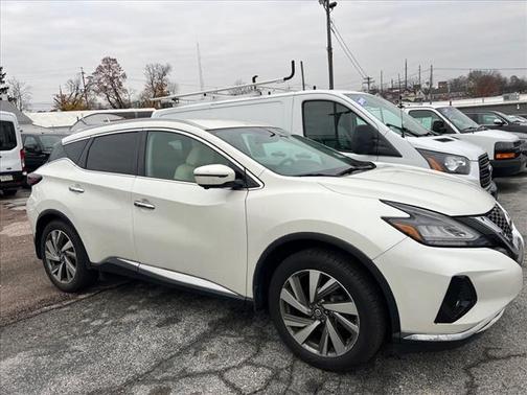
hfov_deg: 67.3
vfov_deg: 53.1
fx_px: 396
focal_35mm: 26
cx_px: 264
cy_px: 198
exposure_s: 1/220
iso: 40
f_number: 1.5
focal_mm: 5.7
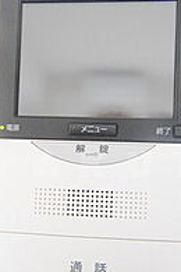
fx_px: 251
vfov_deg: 56.4
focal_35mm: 33
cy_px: 166
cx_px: 84
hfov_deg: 39.7
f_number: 4.5
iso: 1600
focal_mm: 9
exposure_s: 1/20
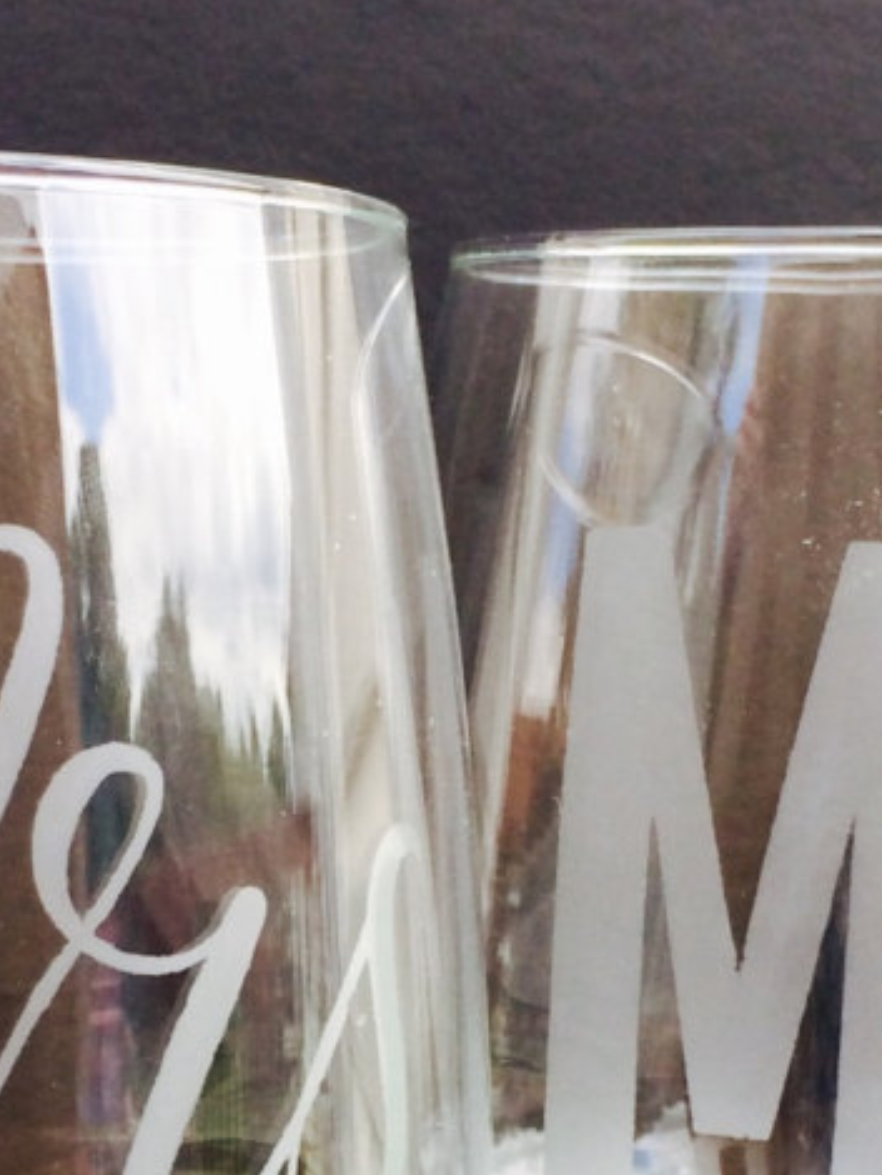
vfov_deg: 20.0
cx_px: 322
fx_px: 3260
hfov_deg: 15.4
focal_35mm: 96
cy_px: 1072
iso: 32
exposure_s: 1/398
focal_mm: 4.12
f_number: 2.2
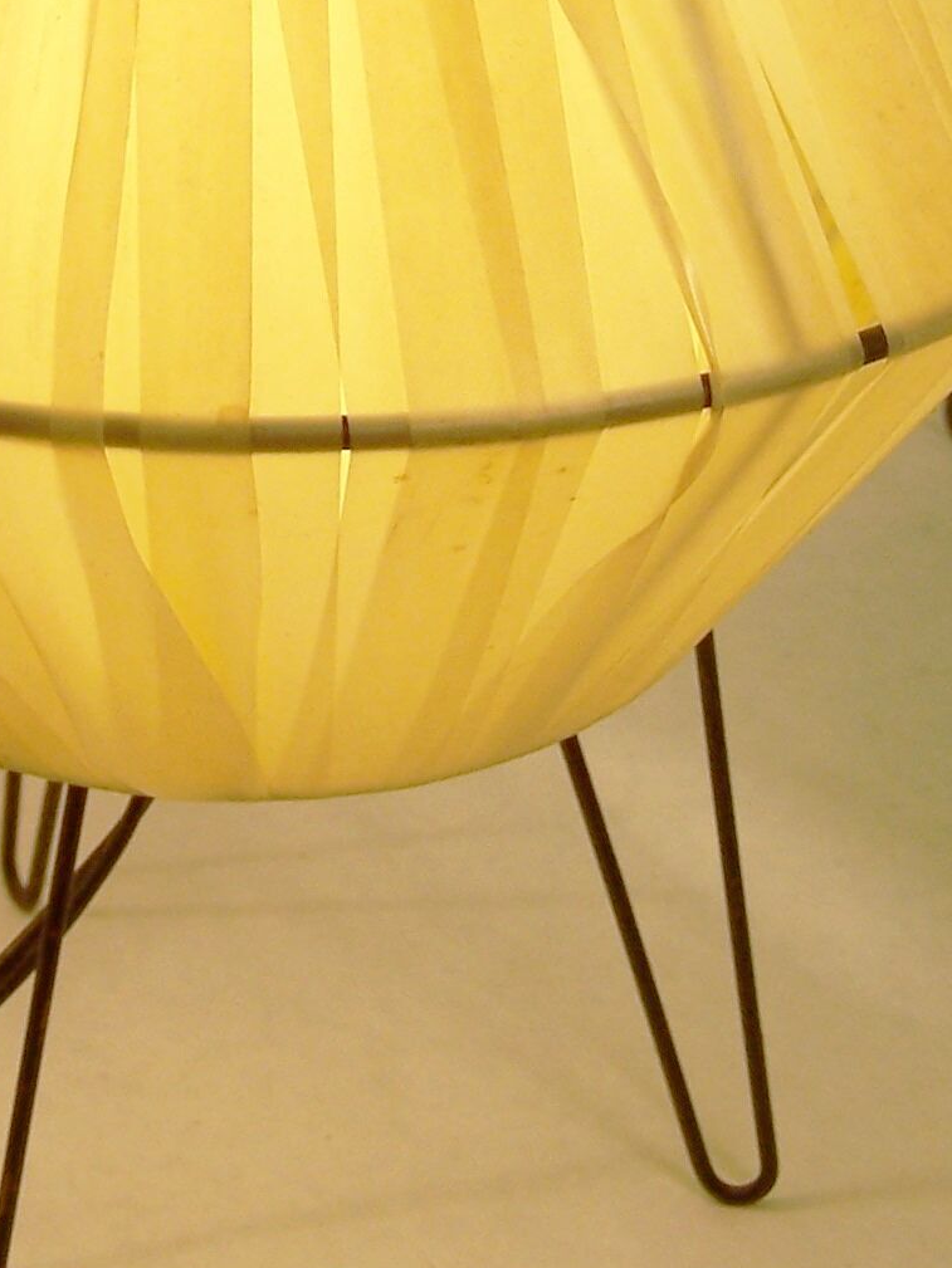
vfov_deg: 19.8
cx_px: 215
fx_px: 3556
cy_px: 82
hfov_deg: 15.2
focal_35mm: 97
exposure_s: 1/180
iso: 80
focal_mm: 6.3
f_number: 2.8
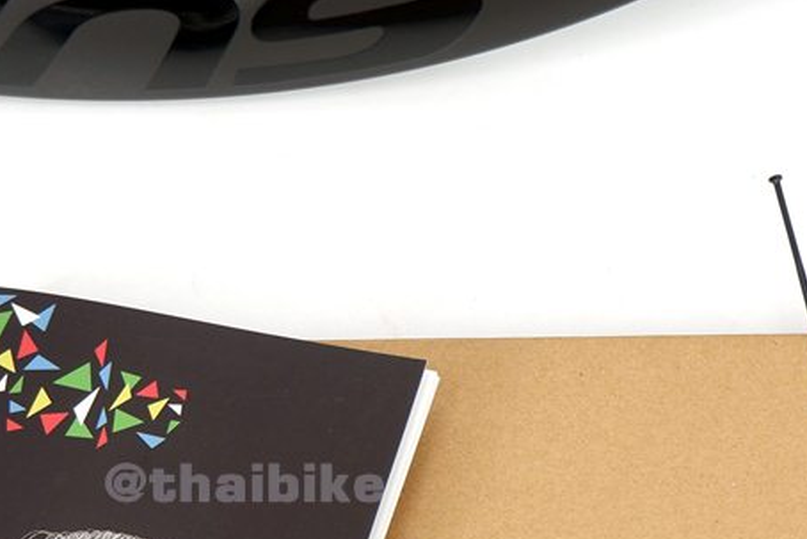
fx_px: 2399
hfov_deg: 19.1
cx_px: 382
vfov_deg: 12.5
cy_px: 655
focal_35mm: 107
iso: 200
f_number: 4.4
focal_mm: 24.9
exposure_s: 1/60
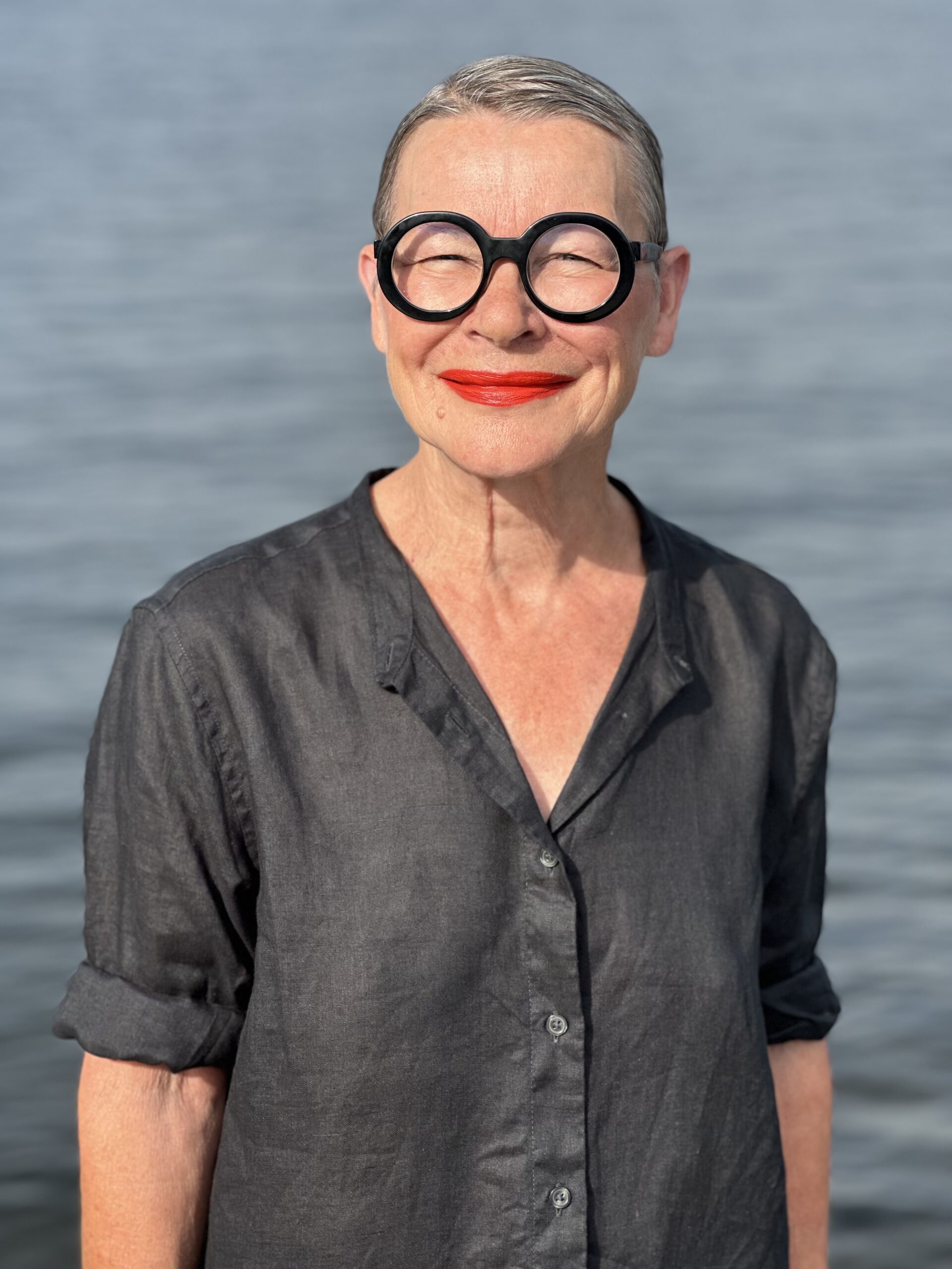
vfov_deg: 25.3
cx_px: 476
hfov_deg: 19.1
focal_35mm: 77
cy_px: 634
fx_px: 2824
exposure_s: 1/791
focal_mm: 9
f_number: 2.8
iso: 32
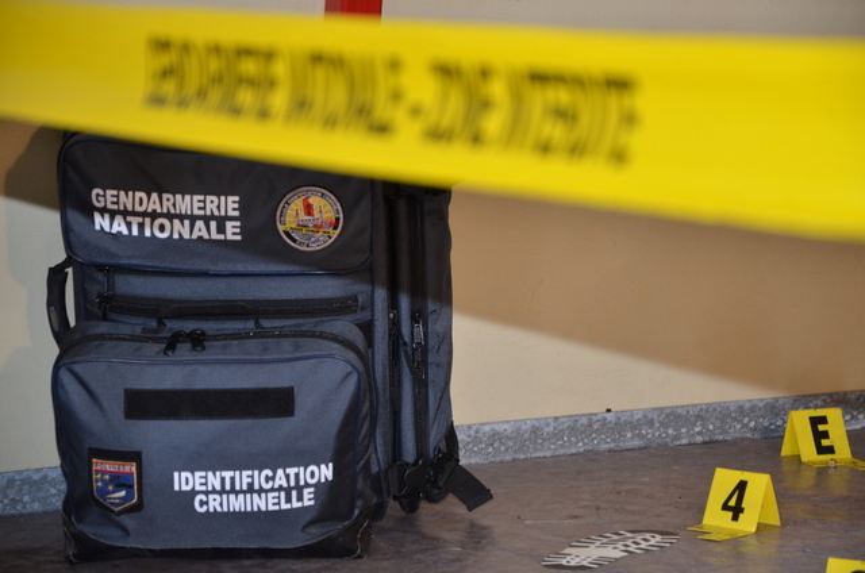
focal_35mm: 138
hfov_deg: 14.9
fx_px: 3309
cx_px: 432
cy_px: 286
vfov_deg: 9.9
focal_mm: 92
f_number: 5.6
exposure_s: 1/60
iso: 800
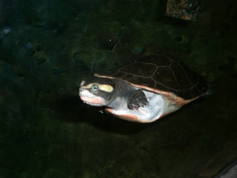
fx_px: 267
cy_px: 91
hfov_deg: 47.9
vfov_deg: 36.8
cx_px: 120
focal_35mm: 39
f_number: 3.1
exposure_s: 1/60
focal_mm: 6.3
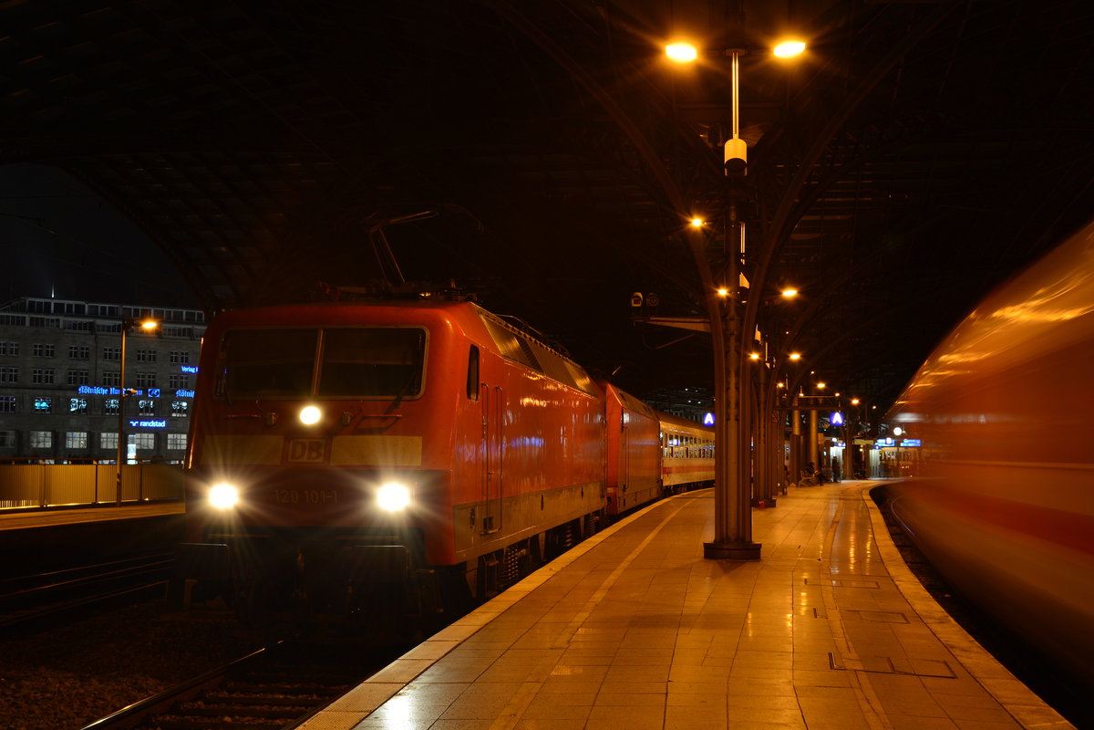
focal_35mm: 45
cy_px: 365
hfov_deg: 43.6
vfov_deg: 29.9
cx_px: 547
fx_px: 1367
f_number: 13
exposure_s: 5
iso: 100
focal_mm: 30
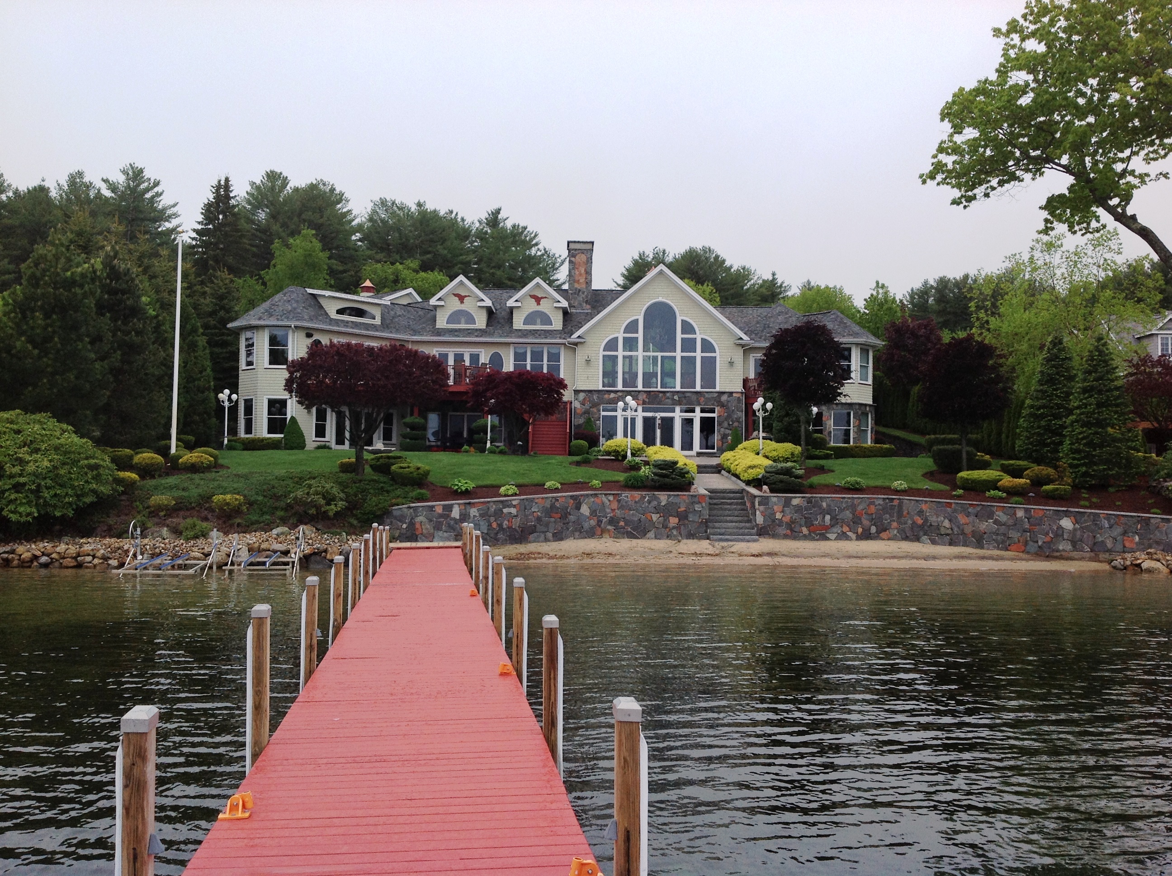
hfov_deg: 52.7
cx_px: 586
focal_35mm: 35
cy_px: 438
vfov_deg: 40.6
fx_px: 1183
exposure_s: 1/1008
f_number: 2.4
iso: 50
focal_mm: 4.28
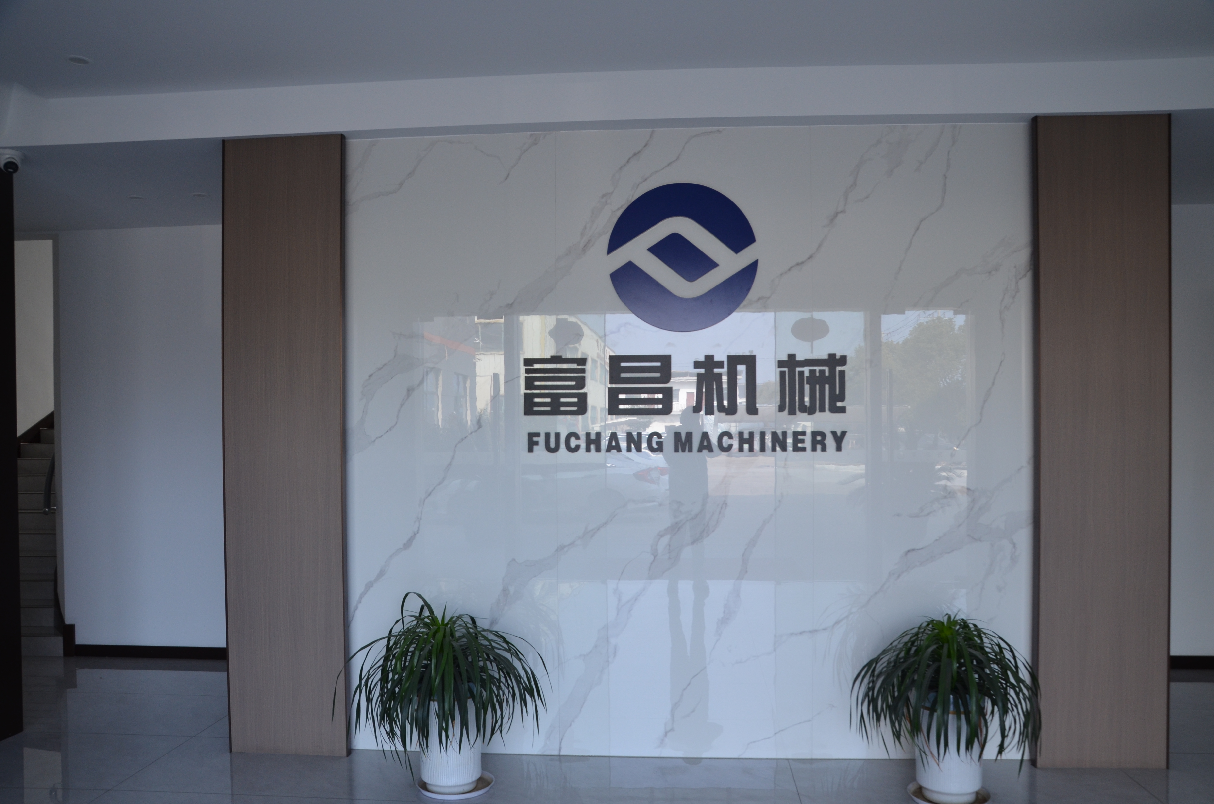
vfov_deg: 47.7
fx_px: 909
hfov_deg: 67.5
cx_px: 607
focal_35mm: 27
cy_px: 402
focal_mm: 18
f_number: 5
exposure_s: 1/100
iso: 400
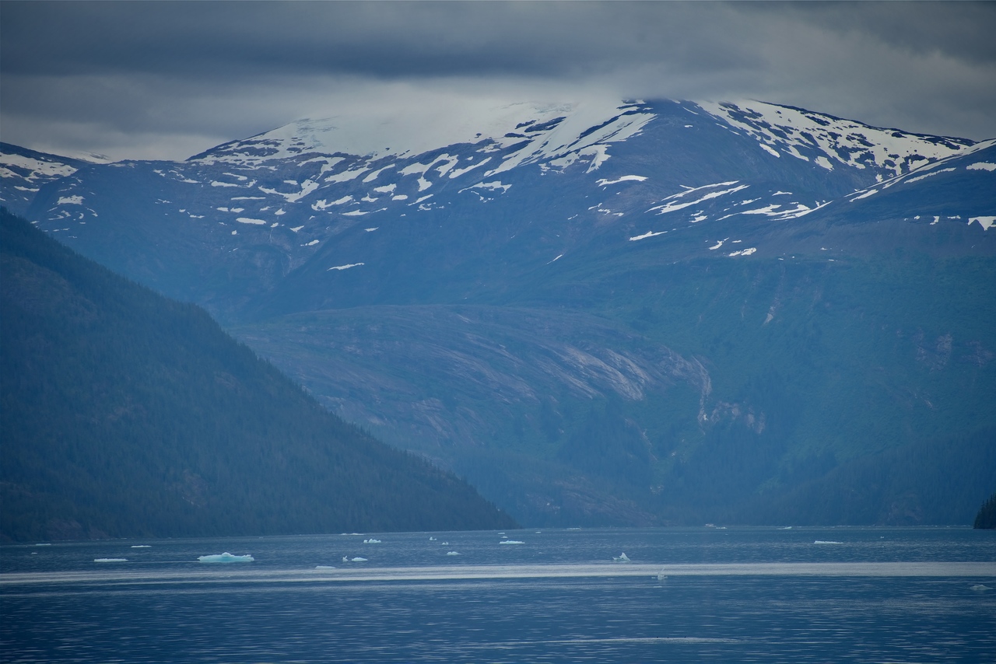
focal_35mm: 300
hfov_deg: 6.9
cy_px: 332
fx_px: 8301
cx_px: 498
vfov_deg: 4.6
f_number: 5.6
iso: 180
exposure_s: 1/640
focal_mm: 300
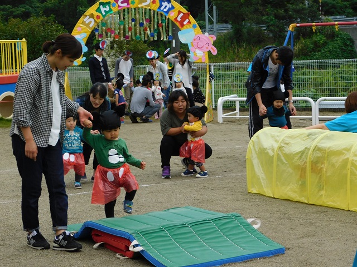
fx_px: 825
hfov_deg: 24.4
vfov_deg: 18.4
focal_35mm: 80
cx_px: 178
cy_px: 134
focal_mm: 14.2
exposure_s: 1/320
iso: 125
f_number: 4.4
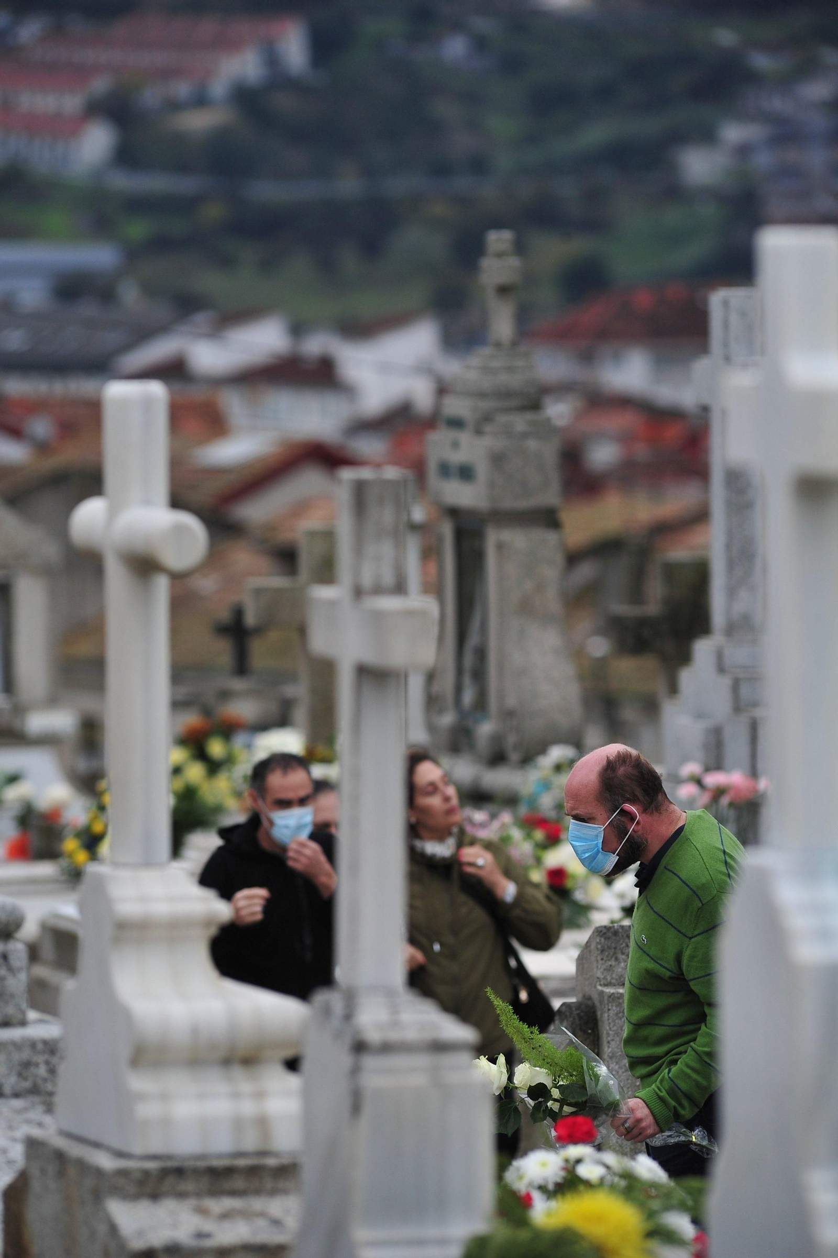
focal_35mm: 300
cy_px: 629
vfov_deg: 6.9
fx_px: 10483
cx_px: 419
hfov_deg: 4.6
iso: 500
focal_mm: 300
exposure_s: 1/1600
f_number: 5.6
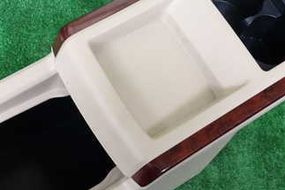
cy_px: 100
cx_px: 138
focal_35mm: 58
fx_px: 459
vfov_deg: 23.4
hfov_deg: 34.5
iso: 200
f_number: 2.3
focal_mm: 5.4
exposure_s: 1/60
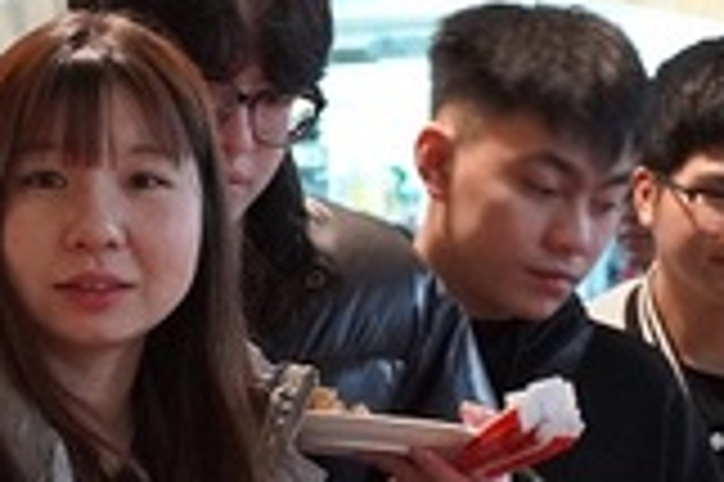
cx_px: 13
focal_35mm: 183
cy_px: 532
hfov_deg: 11.1
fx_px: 3686
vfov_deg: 7.4
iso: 6400
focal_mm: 41
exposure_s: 1/40
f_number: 5
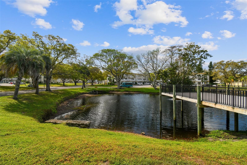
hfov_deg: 100.4
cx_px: 124
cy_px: 82
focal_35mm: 15
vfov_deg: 77.3
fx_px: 103
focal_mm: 10
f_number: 7.1
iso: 100
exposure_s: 1/200
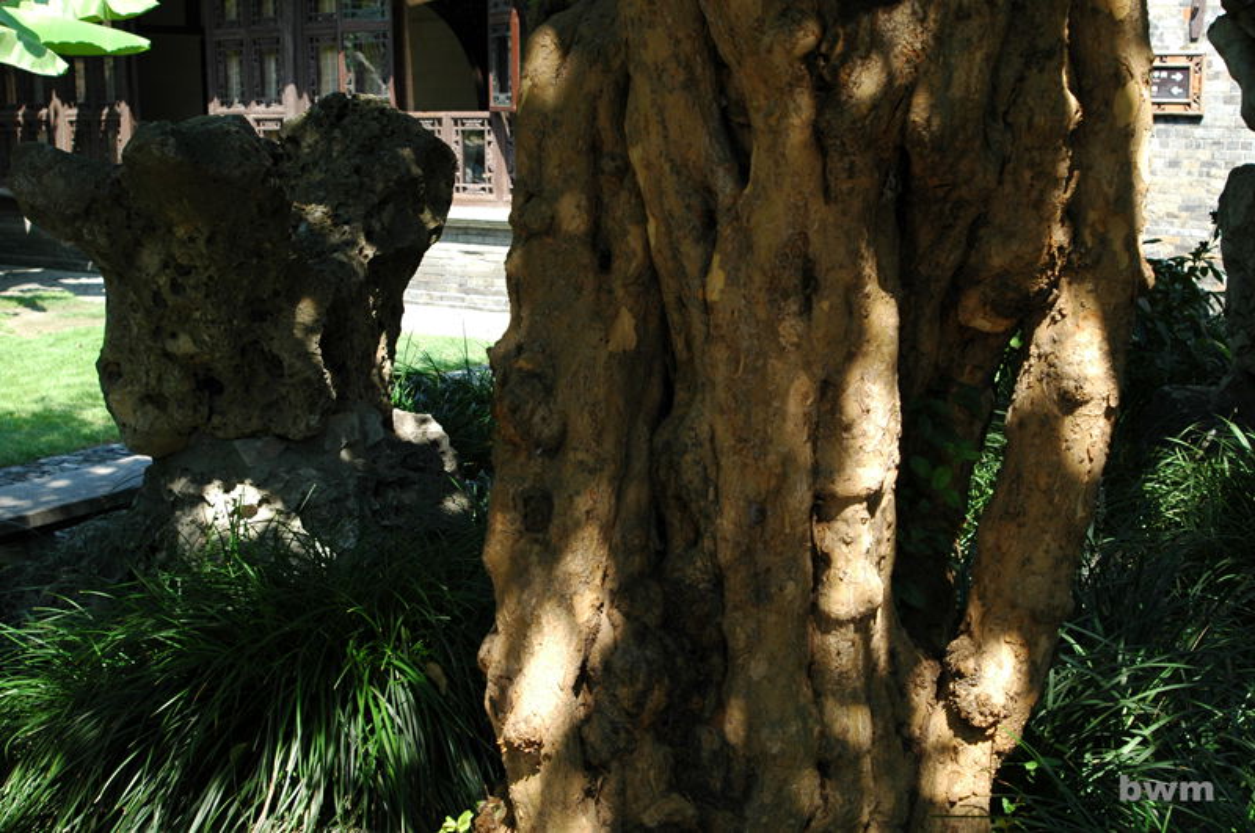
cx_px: 628
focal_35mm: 42
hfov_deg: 46.5
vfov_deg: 31.8
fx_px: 1462
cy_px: 416
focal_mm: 28
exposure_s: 1/60
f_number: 8
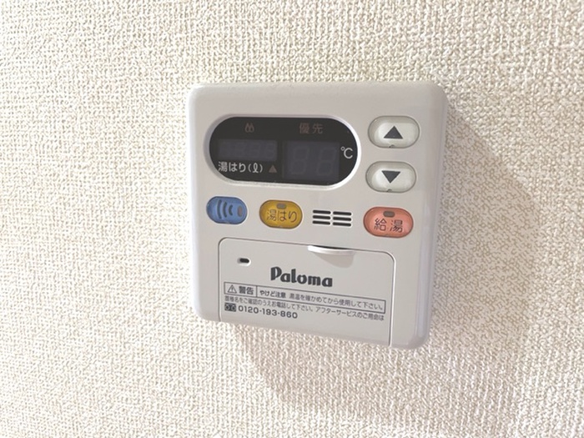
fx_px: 439
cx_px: 292
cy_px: 219
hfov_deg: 67.3
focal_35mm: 26
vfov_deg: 53.1
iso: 160
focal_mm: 4.2
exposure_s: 1/50
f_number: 1.6
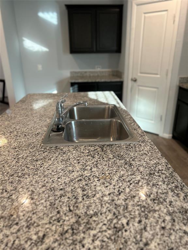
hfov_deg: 53.1
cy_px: 125
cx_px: 94
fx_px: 188
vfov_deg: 67.3
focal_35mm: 26
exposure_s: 1/60
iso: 100
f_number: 1.5
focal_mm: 5.7
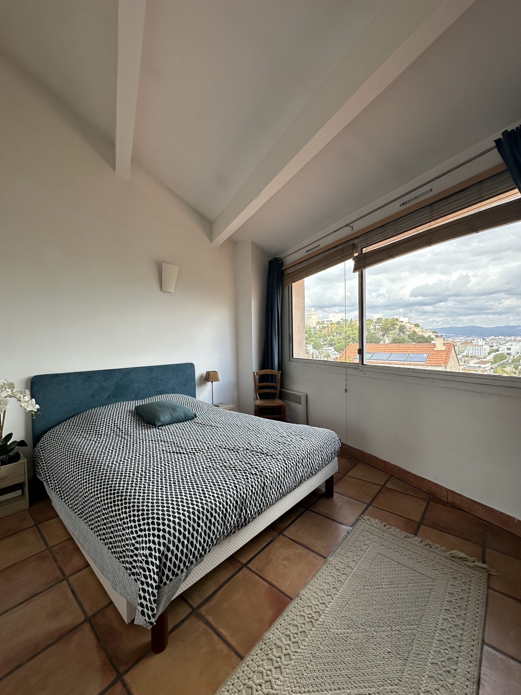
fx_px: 281
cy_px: 348
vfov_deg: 102.1
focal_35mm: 14
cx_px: 260
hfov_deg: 85.7
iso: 40
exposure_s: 1/300
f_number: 2.2
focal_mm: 2.22
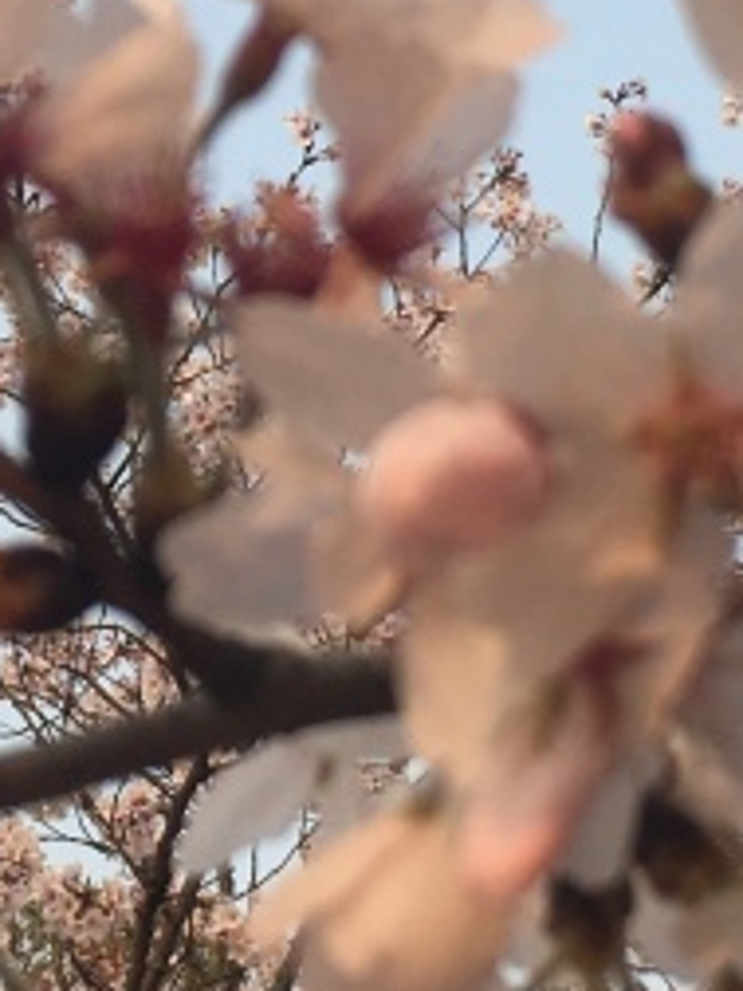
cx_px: -12
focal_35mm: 118
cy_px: 263
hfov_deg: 12.4
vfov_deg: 16.6
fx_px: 3377
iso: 25
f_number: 2.2
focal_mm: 4.15
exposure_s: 1/974
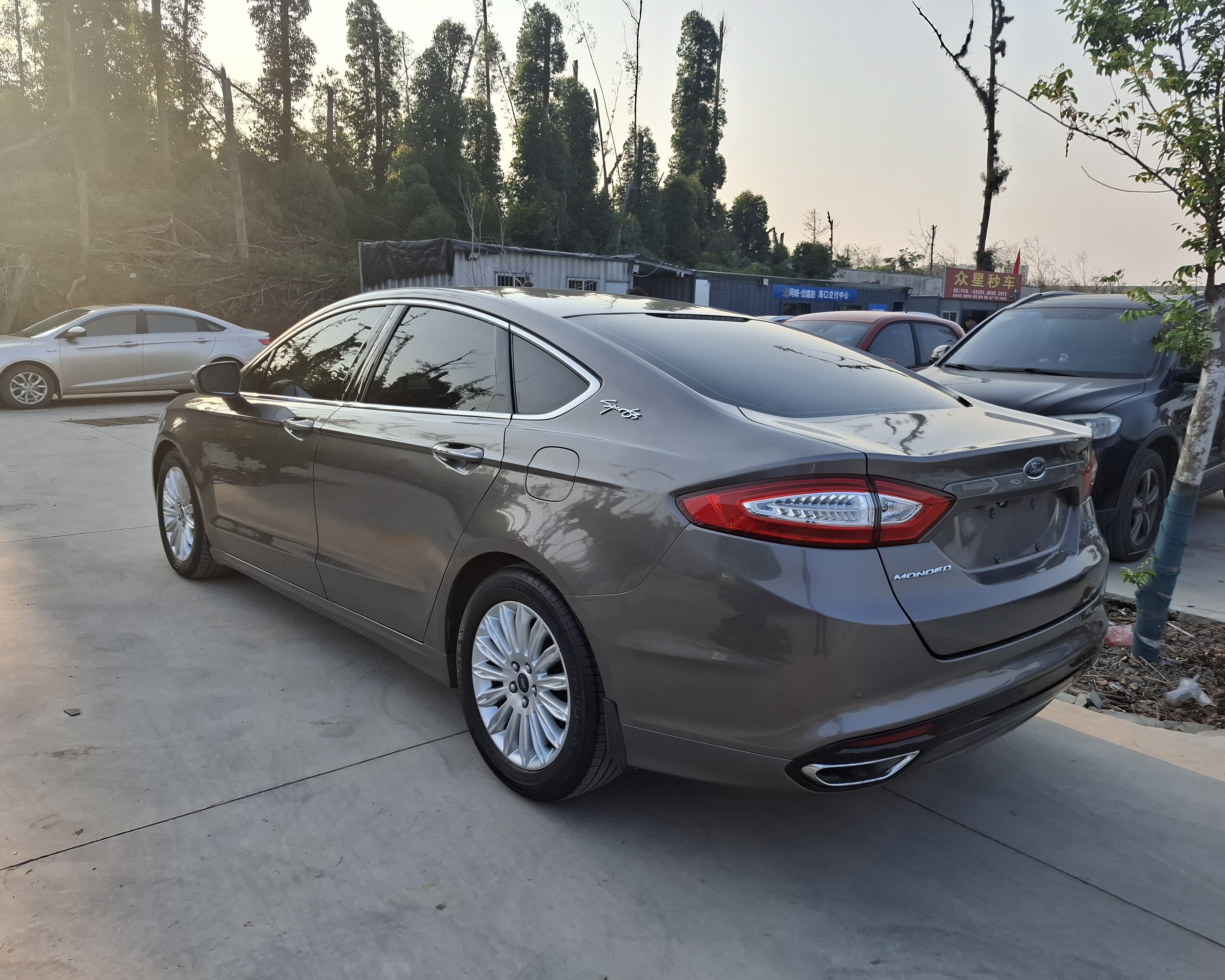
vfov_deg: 58.8
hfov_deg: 70.2
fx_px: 870
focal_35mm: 24
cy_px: 490
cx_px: 653
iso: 50
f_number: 1.8
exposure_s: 1/643
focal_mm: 5.54
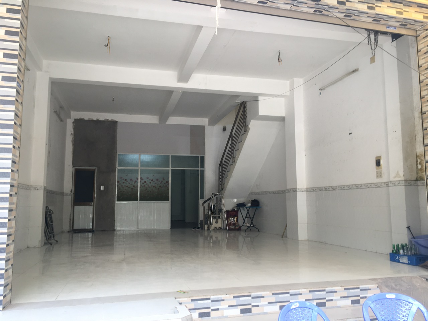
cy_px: 160
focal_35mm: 29
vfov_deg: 48.2
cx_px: 214
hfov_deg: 61.7
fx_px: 359
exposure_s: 1/100
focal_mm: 4.15
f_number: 2.2
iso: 25
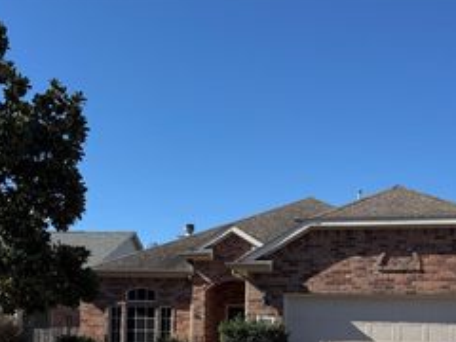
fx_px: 659
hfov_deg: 38.0
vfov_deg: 27.4
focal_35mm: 50
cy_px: 343
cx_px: 274
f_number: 1.78
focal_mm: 6.76
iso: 80
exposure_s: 1/4405
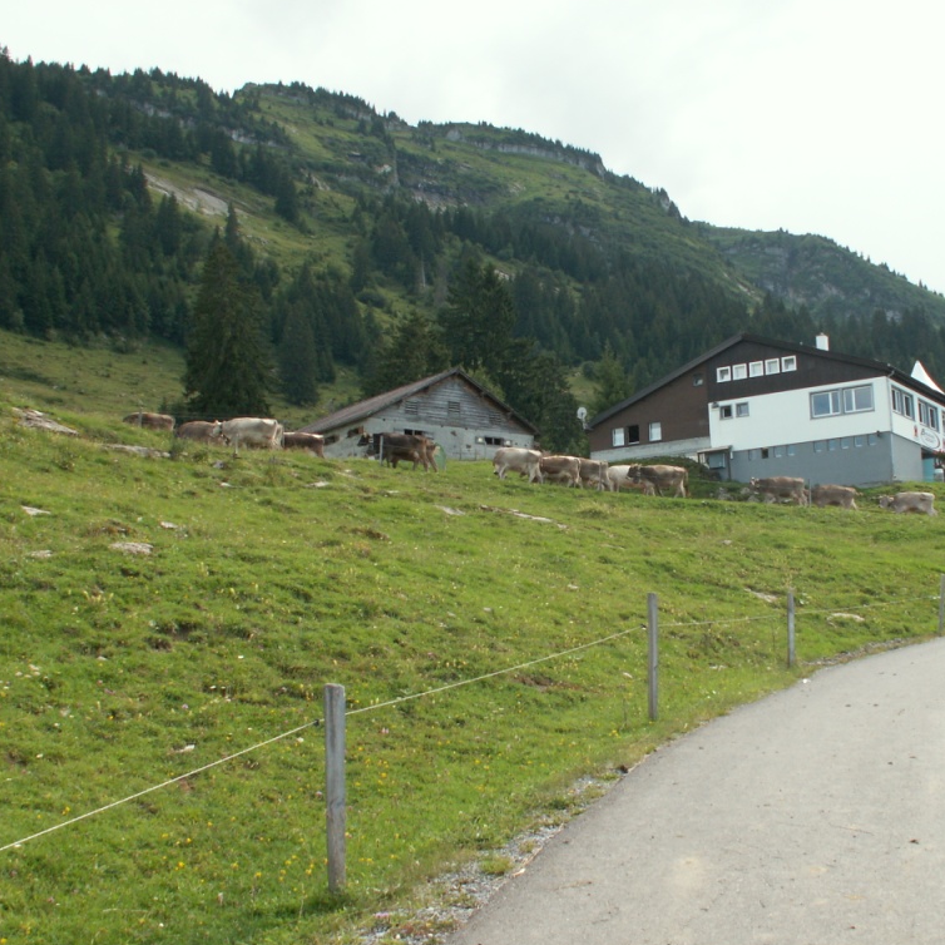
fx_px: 1297
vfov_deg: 40.0
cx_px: 609
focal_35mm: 42
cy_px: 478
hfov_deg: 39.7
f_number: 5
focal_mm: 5.86
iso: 50
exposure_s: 1/100
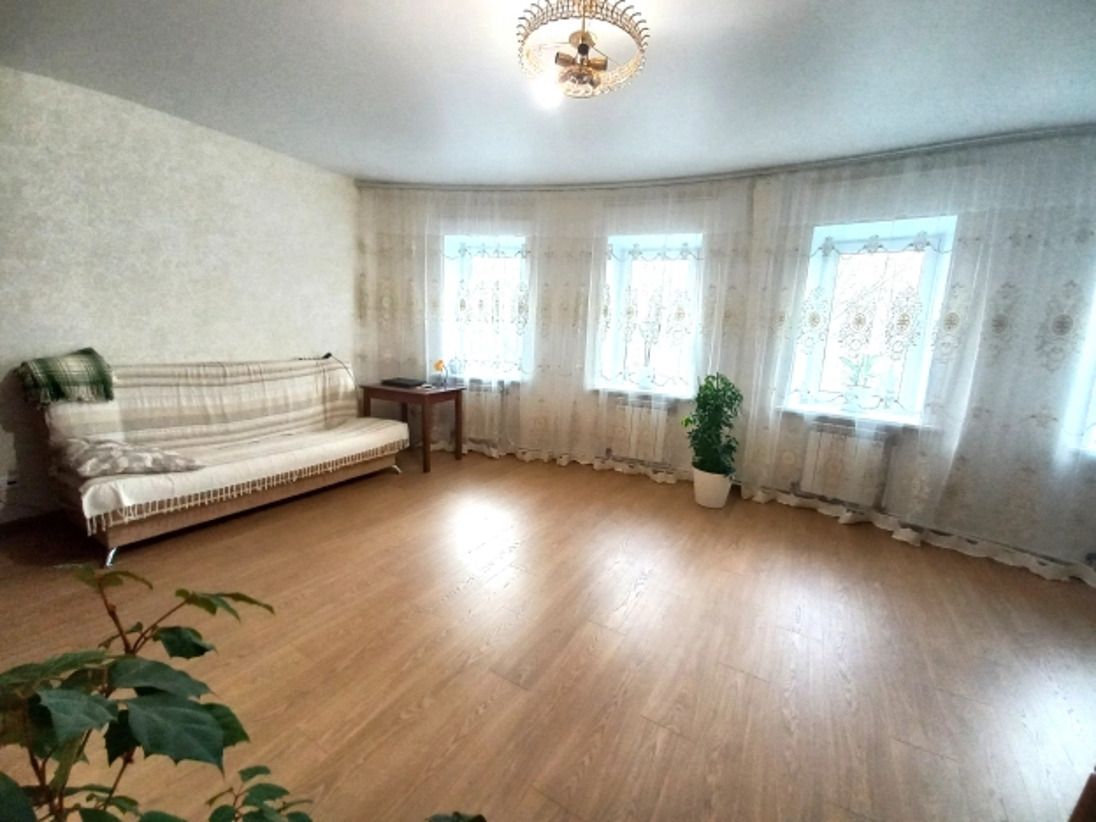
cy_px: 411
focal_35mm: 13
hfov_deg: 106.2
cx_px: 548
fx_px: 412
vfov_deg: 89.9
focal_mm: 1.42
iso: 125
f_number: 2.2
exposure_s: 1/33
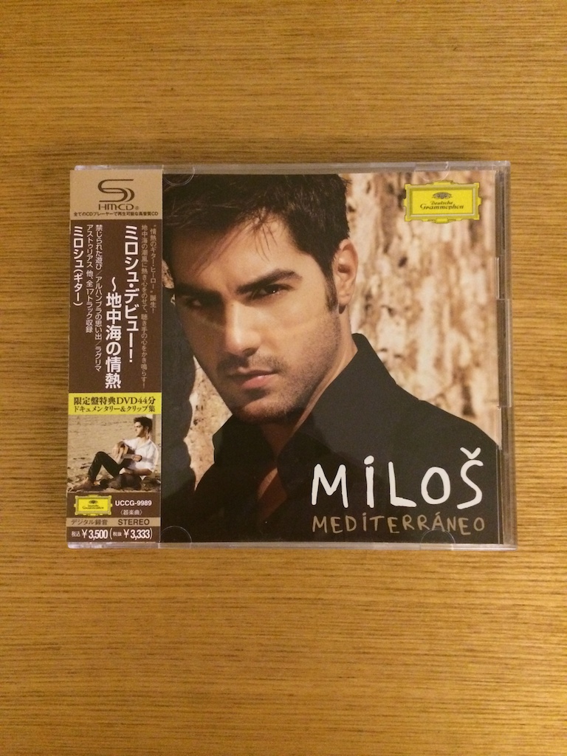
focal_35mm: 30
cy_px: 378
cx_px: 284
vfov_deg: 60.0
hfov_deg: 46.8
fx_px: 655
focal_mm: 4.12
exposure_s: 1/17
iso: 500
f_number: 2.2
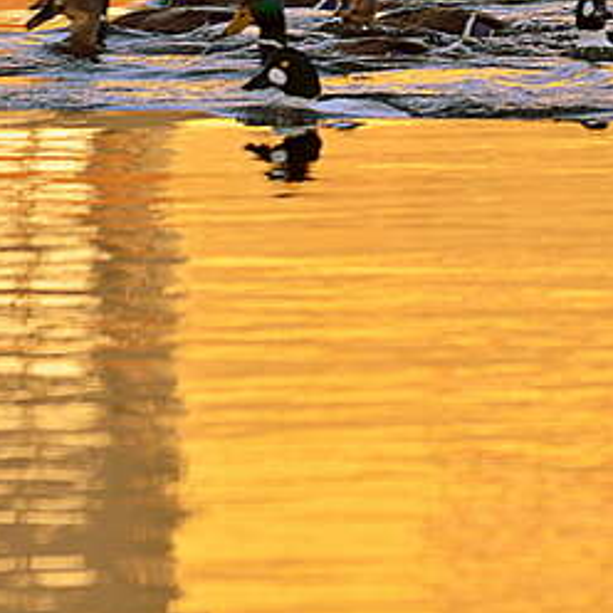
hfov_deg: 0.9
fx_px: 41092
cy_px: -27
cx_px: 462
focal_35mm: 2051
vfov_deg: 0.9
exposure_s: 1/160
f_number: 8
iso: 125
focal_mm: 500
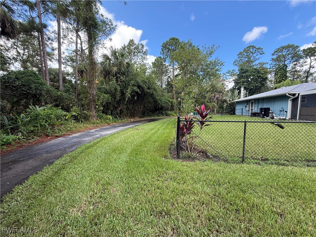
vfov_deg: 85.7
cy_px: 118
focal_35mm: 14
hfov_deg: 102.1
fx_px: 128
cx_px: 158
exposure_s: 1/209
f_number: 2.2
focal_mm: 2.22
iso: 64
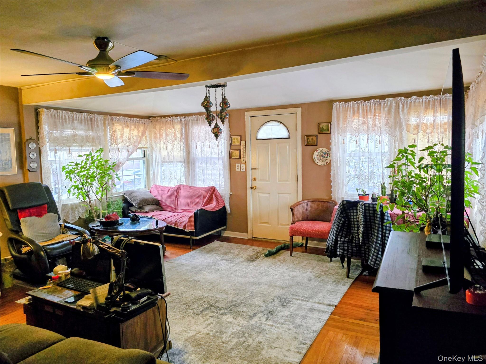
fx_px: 323
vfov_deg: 58.9
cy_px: 182
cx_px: 243
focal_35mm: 23
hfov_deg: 73.9
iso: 1000
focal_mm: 6.3
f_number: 1.7
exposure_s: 1/120
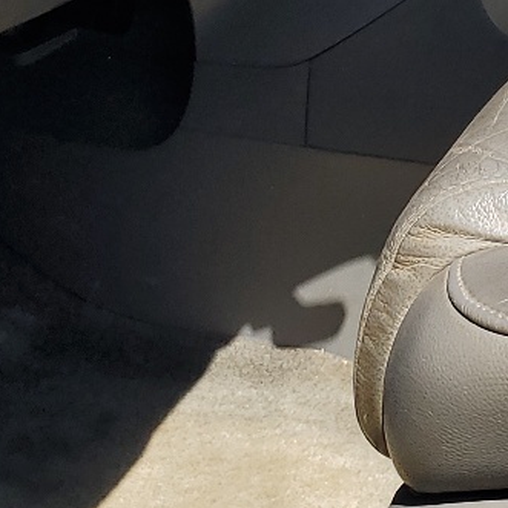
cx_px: 803
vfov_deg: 15.0
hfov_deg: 14.5
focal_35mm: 111
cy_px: -138
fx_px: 1843
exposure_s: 1/1250
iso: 50
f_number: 1.5
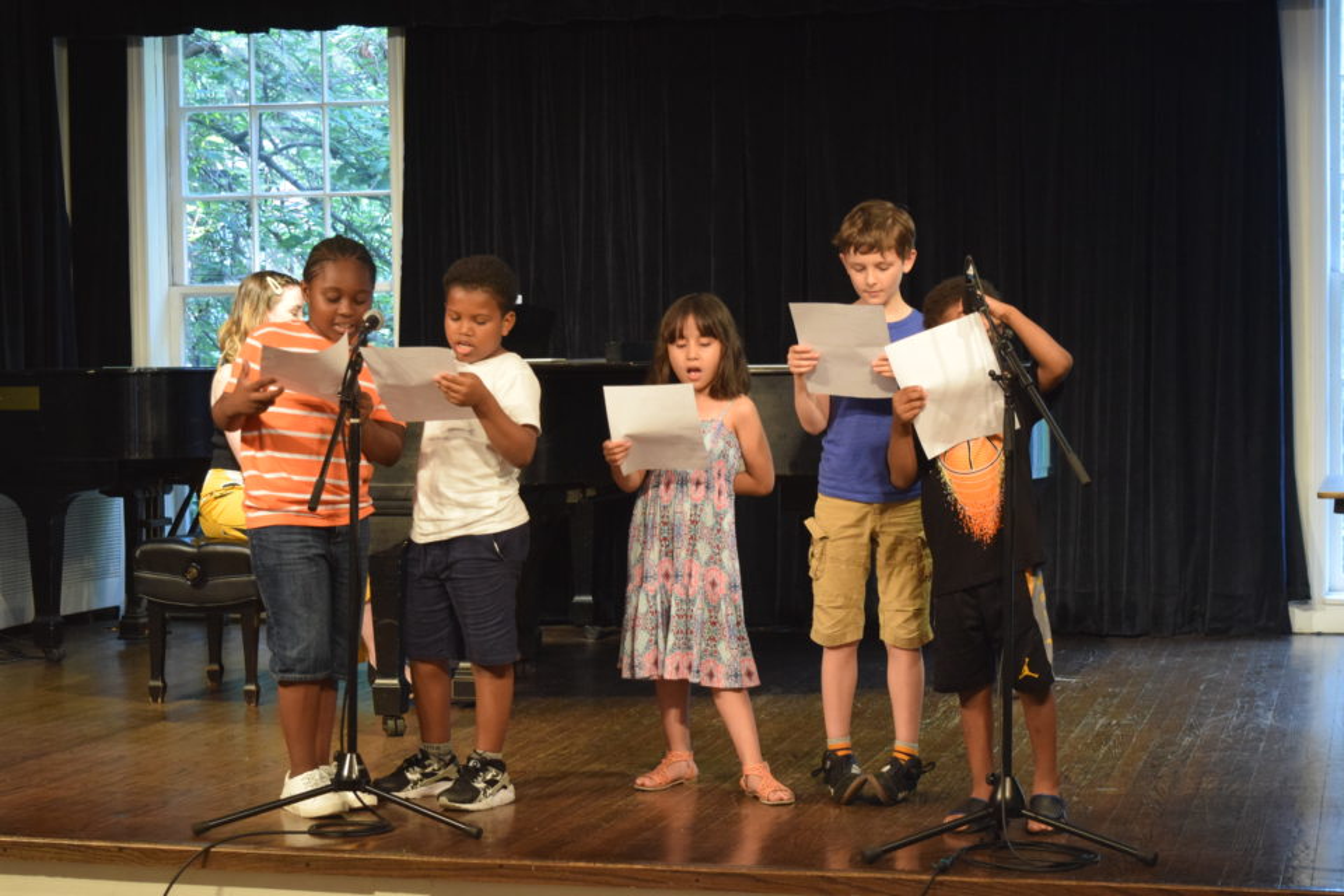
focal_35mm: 72
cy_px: 448
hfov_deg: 28.1
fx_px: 2688
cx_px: 672
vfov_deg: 18.9
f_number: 5.3
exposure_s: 1/60
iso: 2200
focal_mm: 48
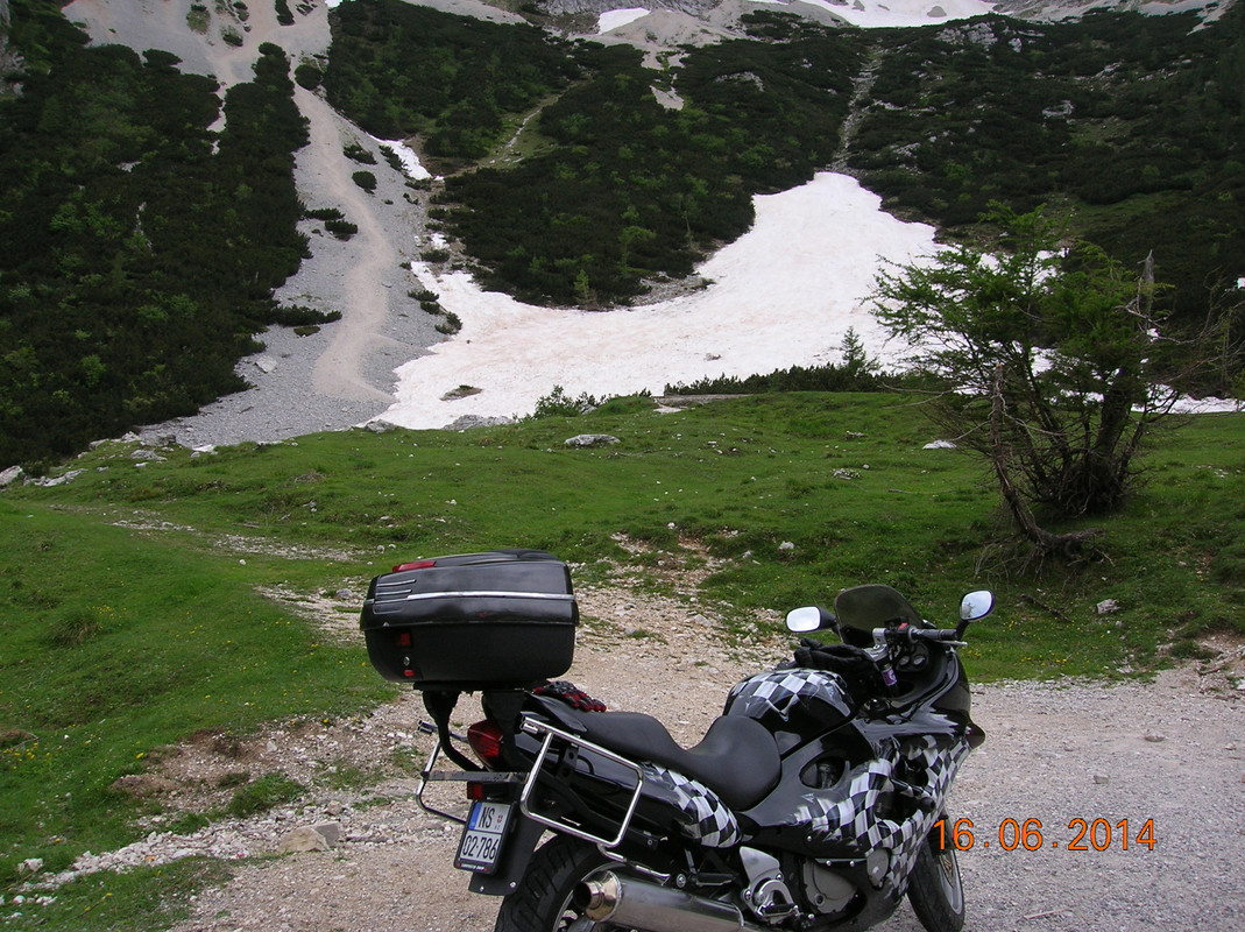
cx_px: 622
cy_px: 466
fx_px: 1222
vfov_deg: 41.7
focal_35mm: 34
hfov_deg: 54.0
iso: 50
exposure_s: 1/220
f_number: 4.9
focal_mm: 5.7
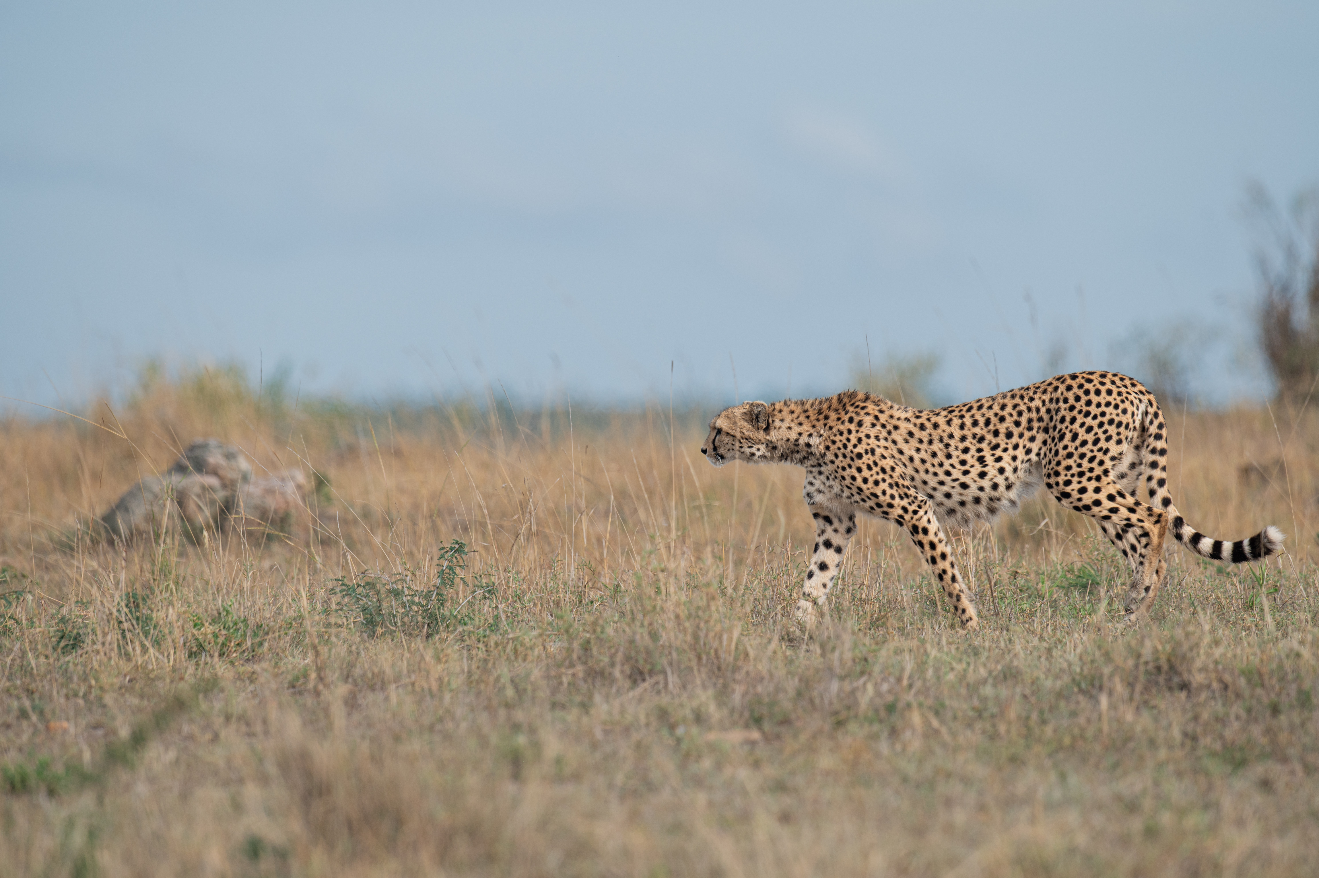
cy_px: 439
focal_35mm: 500
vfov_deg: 2.7
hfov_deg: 4.1
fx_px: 18307
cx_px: 660
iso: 180
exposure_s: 1/1250
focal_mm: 500
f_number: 7.1
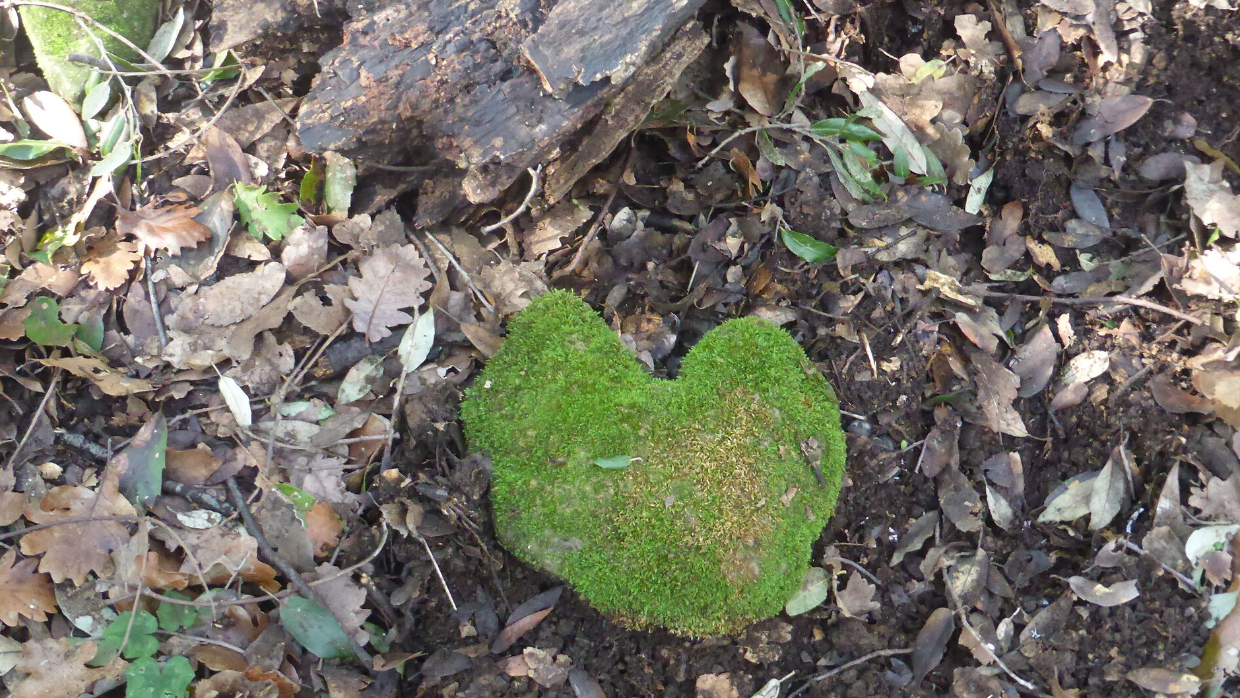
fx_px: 2104
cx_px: 632
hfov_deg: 32.8
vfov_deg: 18.8
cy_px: 364
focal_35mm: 64
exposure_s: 1/20
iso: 800
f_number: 4.1
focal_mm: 7.9
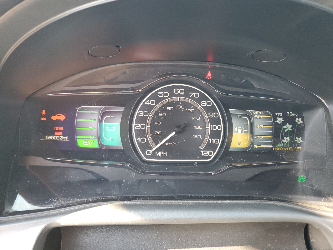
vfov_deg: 53.1
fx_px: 250
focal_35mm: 26
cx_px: 166
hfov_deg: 67.3
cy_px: 125
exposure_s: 1/60.2
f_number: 1.5
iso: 113
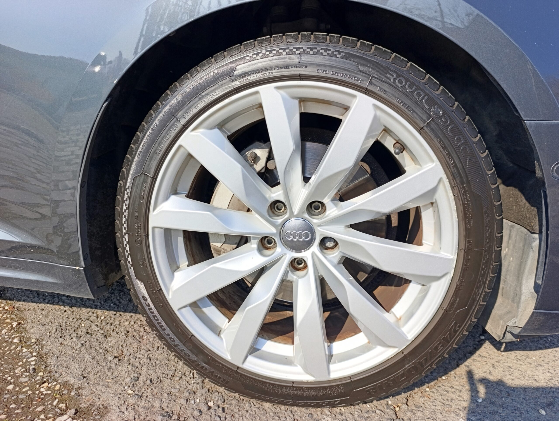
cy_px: 210
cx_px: 280
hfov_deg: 73.8
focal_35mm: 23
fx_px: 372
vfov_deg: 59.0
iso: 50
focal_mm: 6.14
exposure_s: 1/338
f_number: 1.6
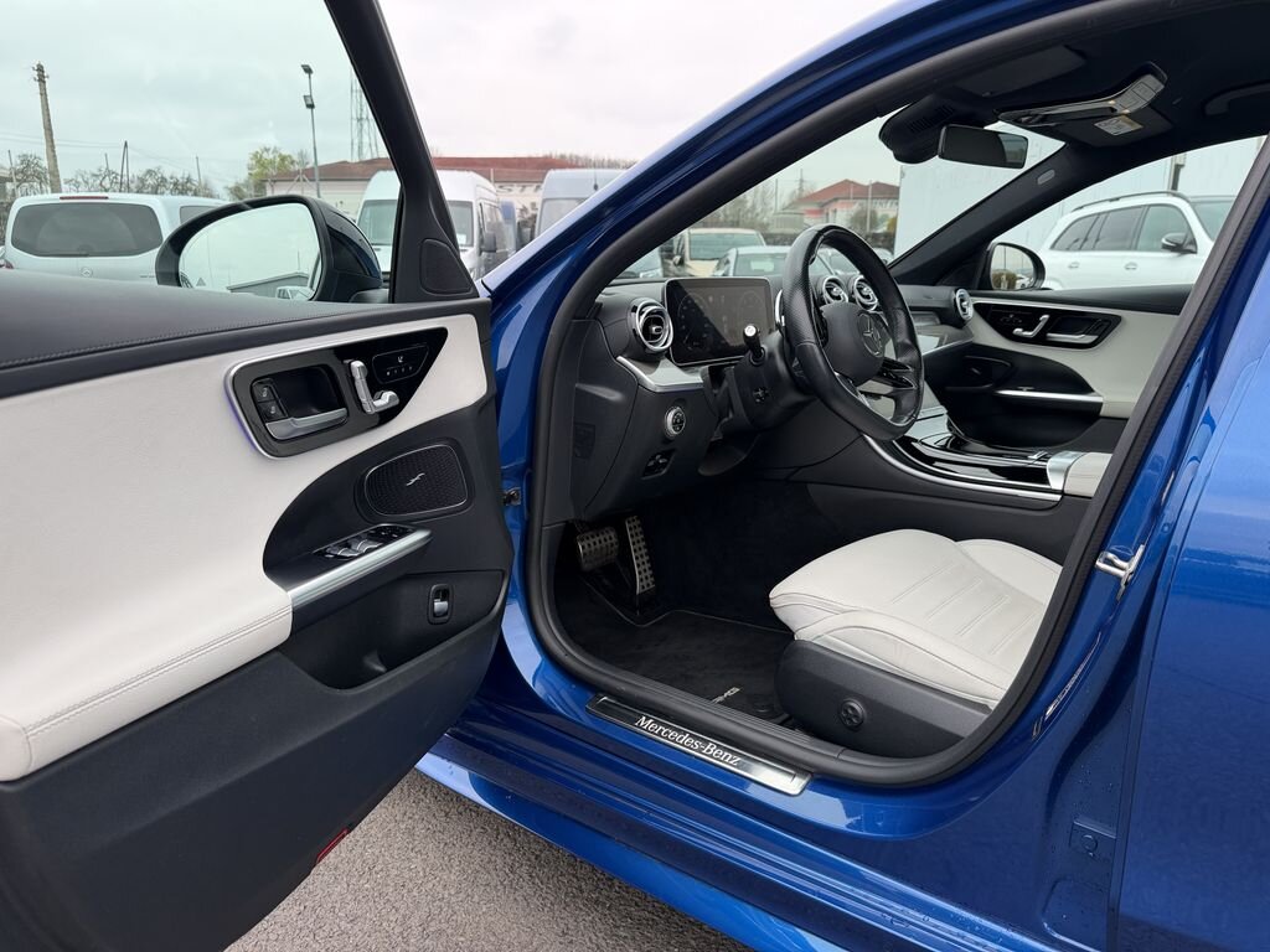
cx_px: 635
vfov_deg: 56.8
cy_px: 476
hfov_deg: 71.6
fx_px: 881
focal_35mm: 24
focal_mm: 6.76
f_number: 1.78
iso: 80
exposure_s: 1/868
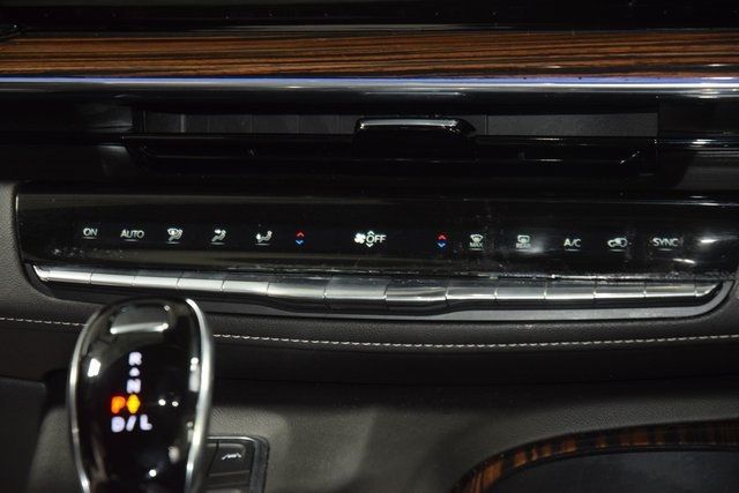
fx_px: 2156
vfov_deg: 13.0
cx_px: 370
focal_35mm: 105
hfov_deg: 19.5
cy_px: 246
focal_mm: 70
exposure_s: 1/30
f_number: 4.5
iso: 2500
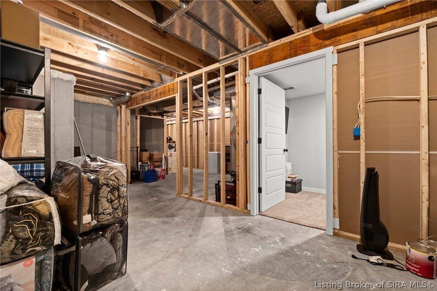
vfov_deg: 77.3
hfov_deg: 100.4
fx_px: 182
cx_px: 218
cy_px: 146
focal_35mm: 15
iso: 400
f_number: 8
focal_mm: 10
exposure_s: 1/1.67
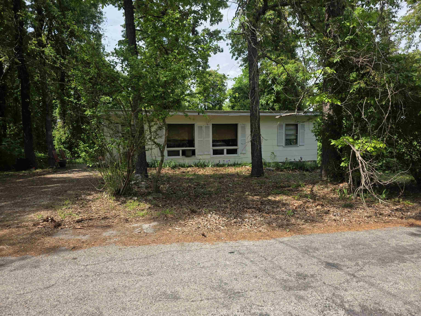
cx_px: 210
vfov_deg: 58.9
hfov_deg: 73.9
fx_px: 280
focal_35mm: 23
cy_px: 158
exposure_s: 1/2430
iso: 80
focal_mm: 6.3
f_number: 1.7
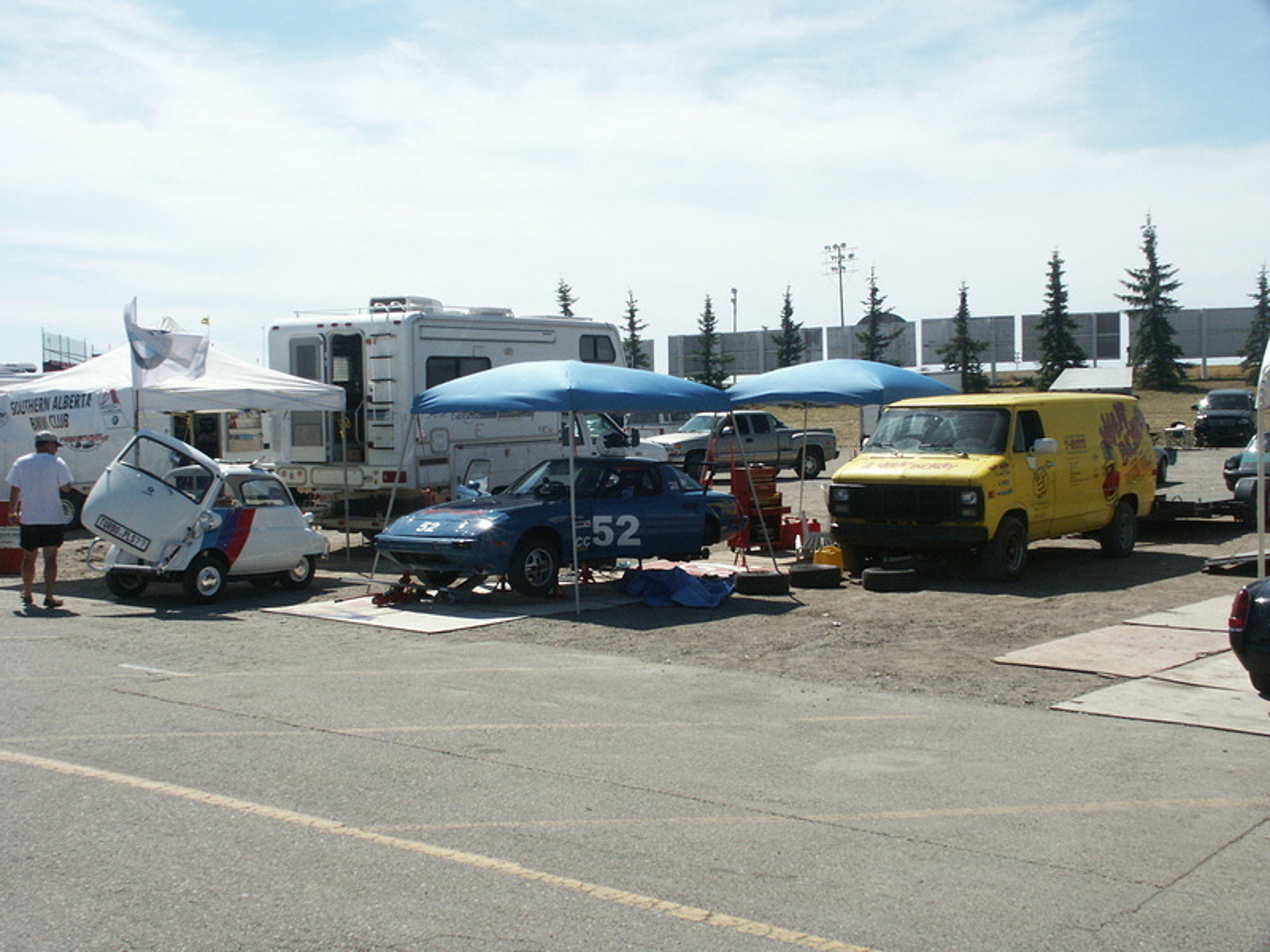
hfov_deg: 42.9
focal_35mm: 44
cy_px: 476
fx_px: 1614
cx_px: 635
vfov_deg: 32.9
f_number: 9.5
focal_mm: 11.42
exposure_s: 1/350
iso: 100
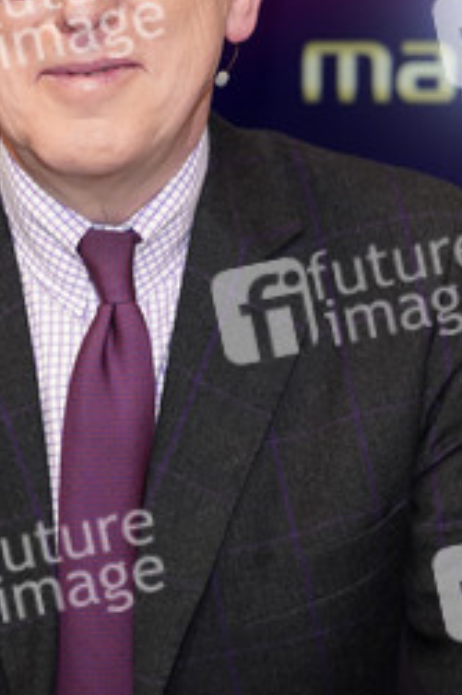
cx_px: 102
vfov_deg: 19.9
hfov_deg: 13.3
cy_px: 161
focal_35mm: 102
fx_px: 1966
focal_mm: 64
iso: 2000
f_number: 5.6
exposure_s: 1/160
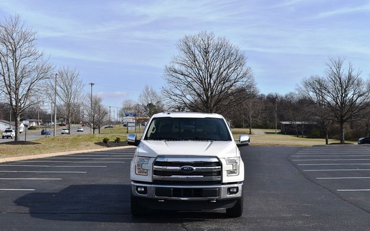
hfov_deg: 38.2
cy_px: 122
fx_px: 534
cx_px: 184
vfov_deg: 24.4
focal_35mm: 53
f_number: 9
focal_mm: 34
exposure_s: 1/320
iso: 100
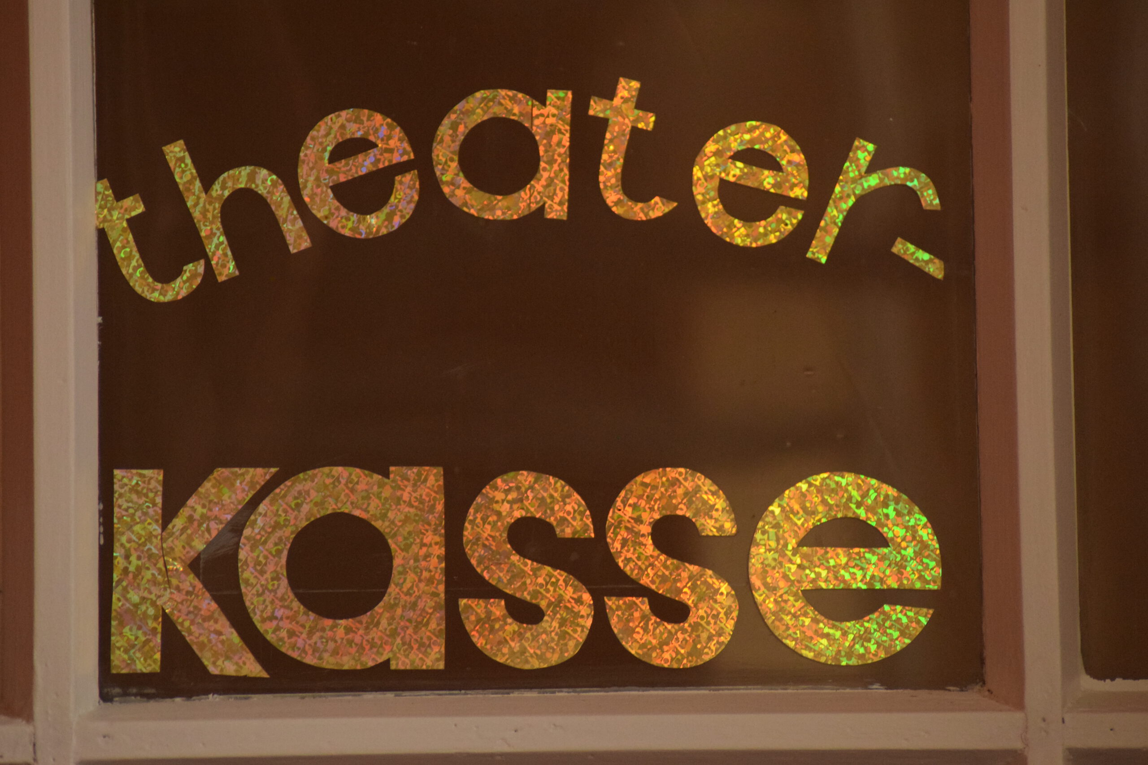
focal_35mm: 255
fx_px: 8132
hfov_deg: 8.1
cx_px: 574
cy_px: 382
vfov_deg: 5.4
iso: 3200
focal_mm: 170
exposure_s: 1/400
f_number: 4.5
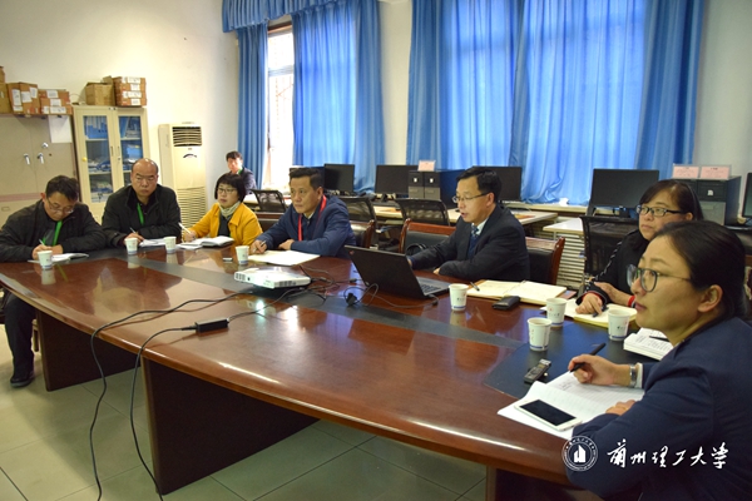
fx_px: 564
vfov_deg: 47.9
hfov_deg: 67.4
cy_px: 250
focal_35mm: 27
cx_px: 376
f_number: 3.5
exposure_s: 1/60
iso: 1600
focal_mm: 18
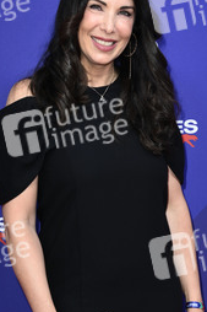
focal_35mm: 123
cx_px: 100
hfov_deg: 11.1
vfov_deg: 16.6
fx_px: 1062
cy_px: 189
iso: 800
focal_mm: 78
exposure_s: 1/160
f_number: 5.6
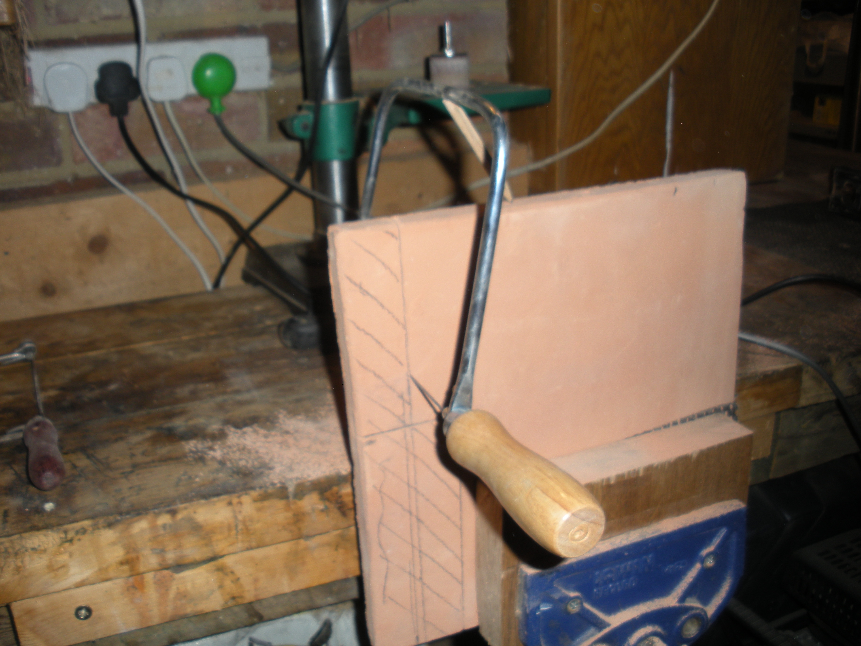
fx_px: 895
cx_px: 430
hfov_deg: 51.4
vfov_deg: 39.7
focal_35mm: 36
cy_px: 323
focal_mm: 6.3
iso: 64
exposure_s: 1/60
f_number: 3.5
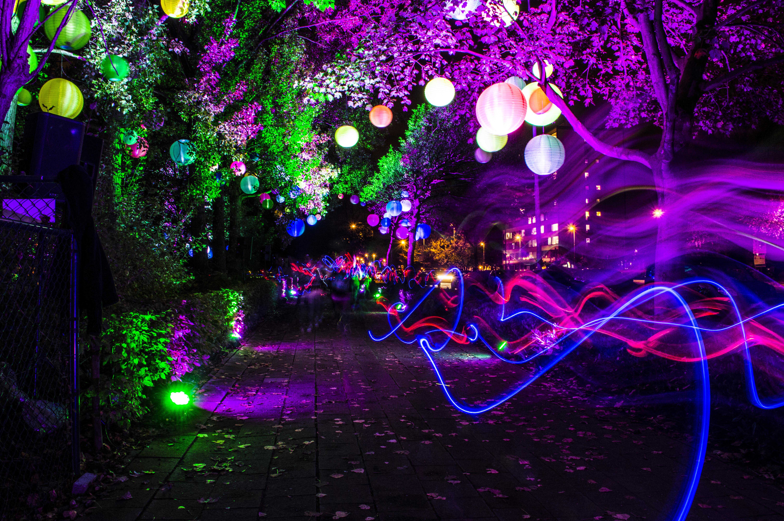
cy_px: 260
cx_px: 392
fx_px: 587
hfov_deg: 67.4
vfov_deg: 47.8
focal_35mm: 27
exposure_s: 3
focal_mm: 18
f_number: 14
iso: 400
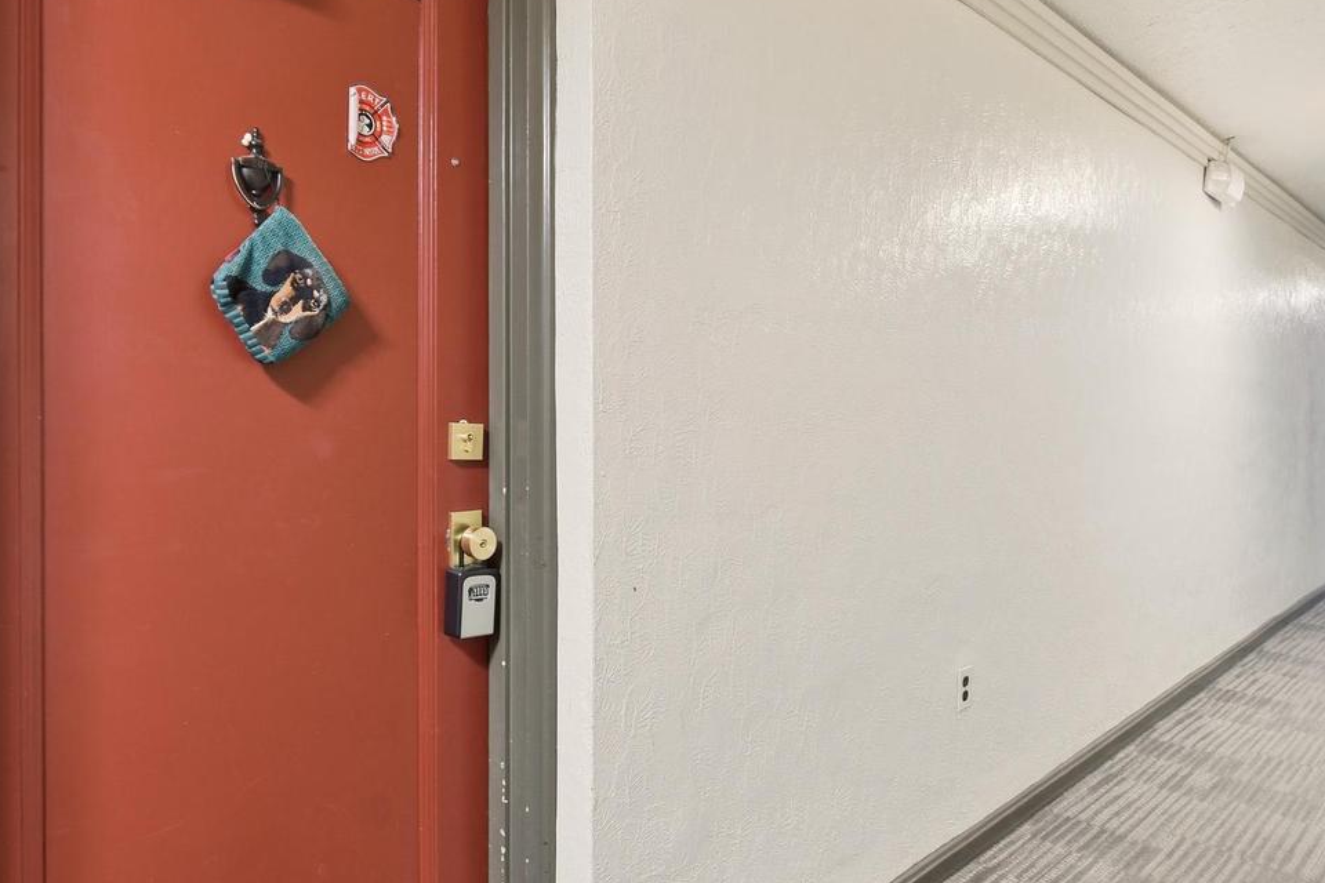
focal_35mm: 21
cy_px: 422
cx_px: 511
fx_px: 773
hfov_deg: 80.0
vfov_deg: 59.5
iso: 250
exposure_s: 1/3.33
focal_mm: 14
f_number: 10
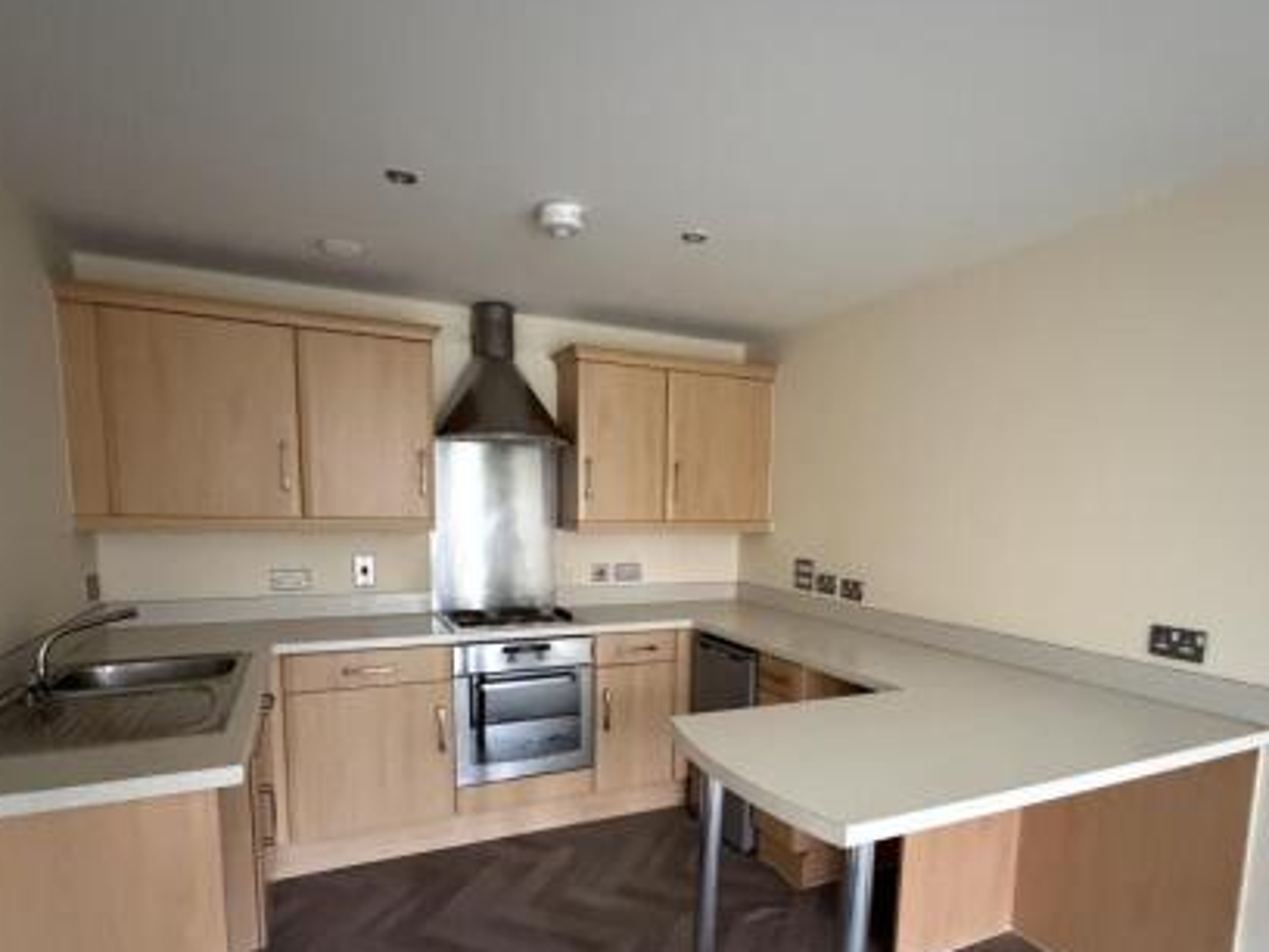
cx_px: 686
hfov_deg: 81.6
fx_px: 733
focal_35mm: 20
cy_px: 596
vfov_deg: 65.0
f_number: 2.2
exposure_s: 1/60
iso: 1250
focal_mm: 2.22
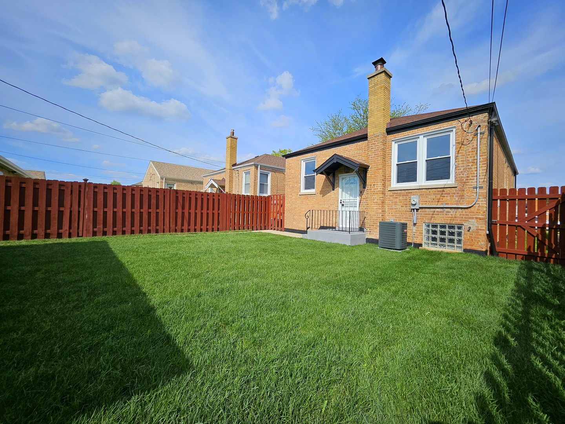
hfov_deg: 106.2
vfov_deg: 89.9
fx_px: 212
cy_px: 212
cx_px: 282
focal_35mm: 13
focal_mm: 1.74
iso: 32
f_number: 2.2
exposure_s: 1/1667
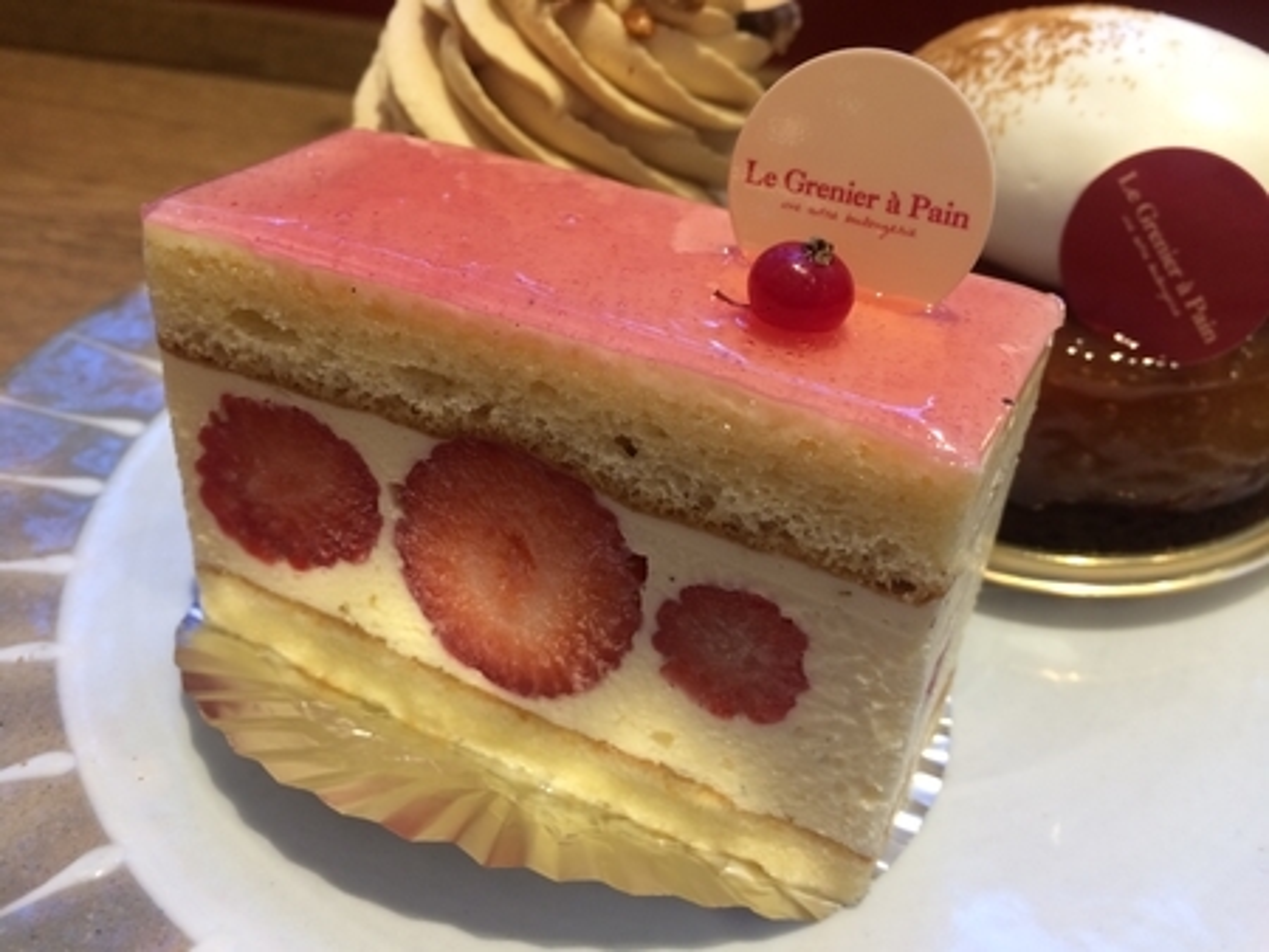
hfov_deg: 61.6
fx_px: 1064
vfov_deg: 48.3
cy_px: 476
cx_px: 634
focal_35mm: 29
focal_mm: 4.15
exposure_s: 1/40
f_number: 2.2
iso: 40
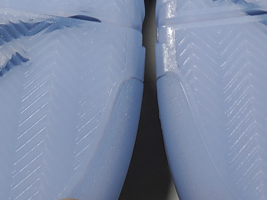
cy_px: -76
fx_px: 849
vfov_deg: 12.9
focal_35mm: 110
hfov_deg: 17.9
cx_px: 163
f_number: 2.4
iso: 50
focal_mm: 4.3
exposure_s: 1/279
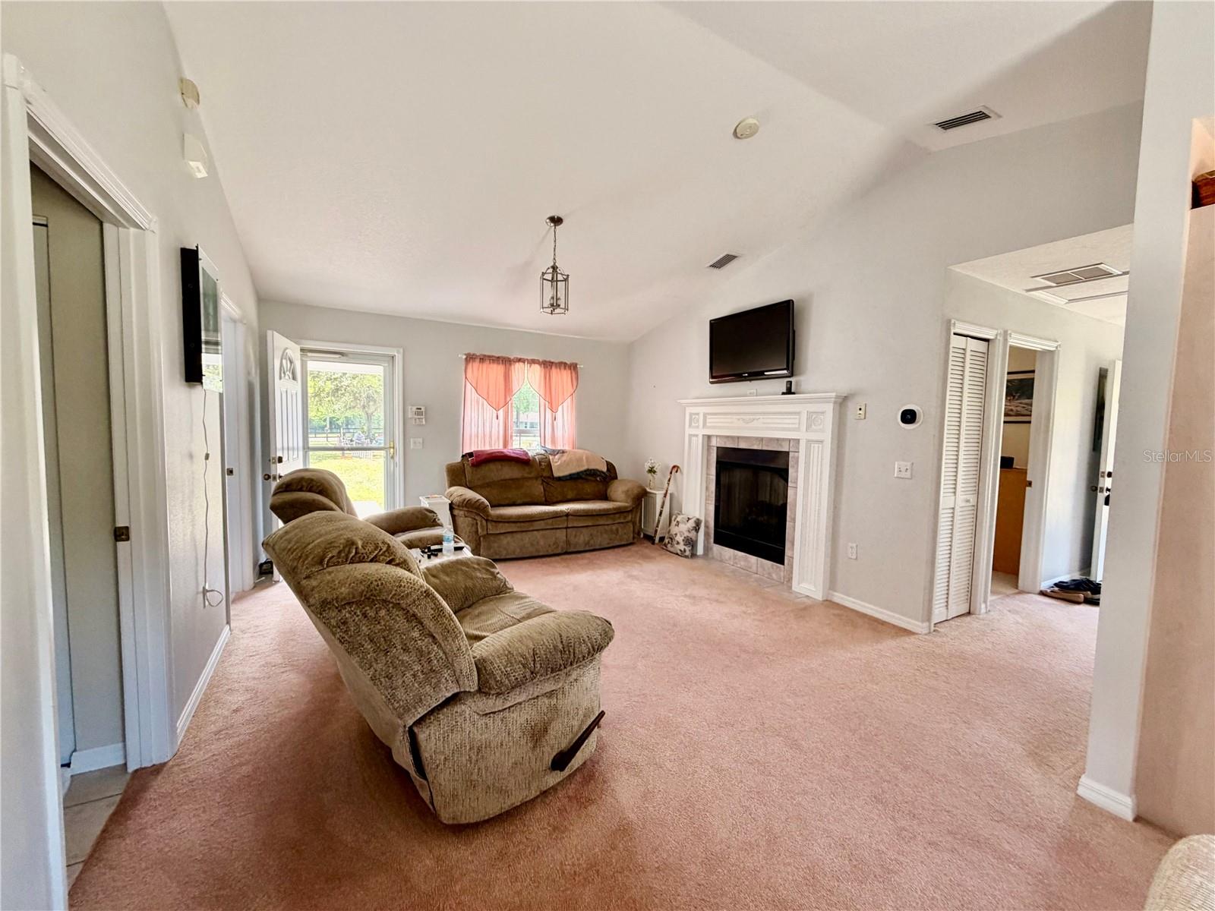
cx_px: 608
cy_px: 456
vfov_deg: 85.7
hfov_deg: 102.1
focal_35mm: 14
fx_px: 491
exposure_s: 1/121
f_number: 2.2
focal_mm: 2.22
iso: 200
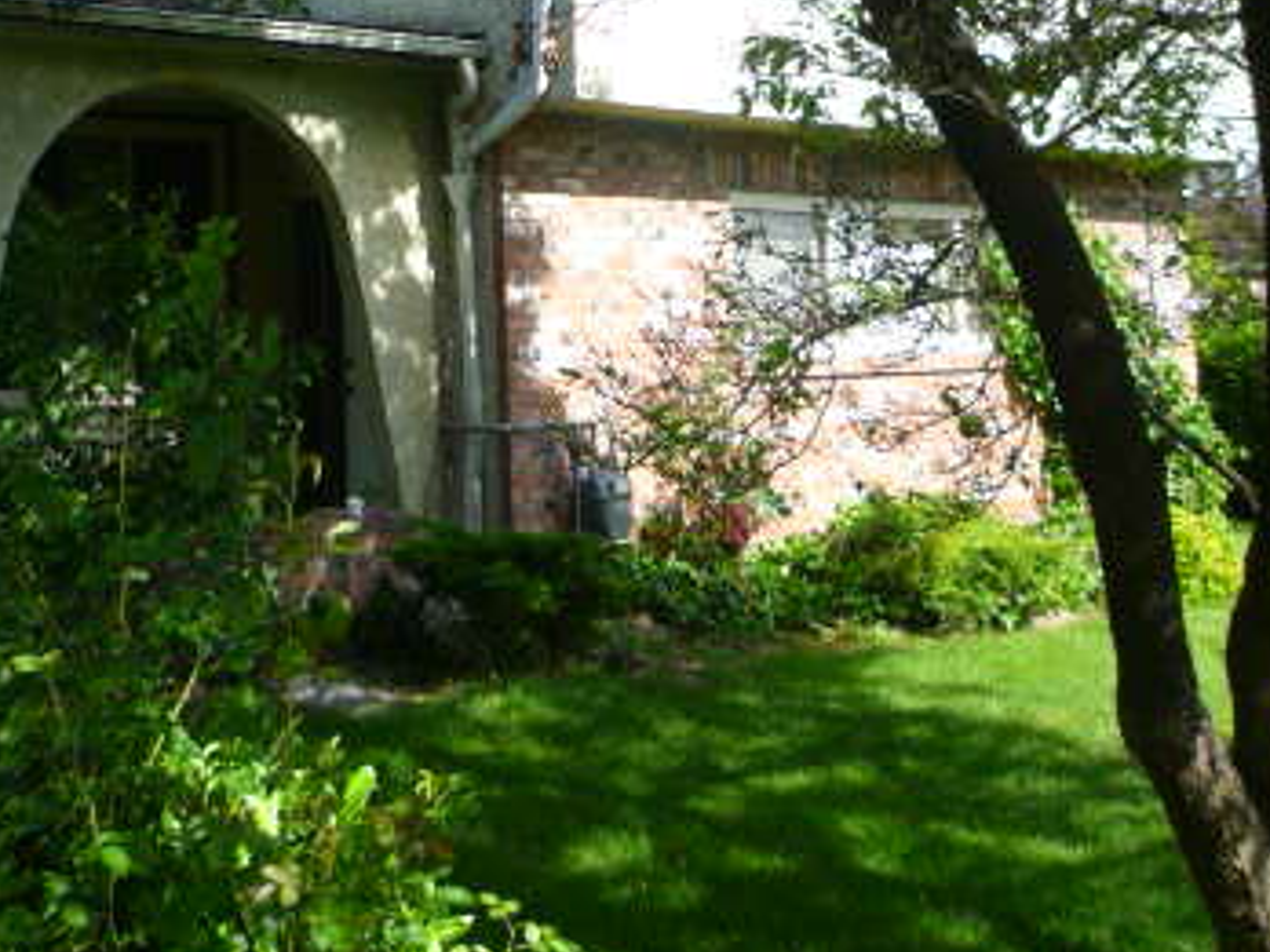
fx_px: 1688
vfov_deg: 30.8
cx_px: 394
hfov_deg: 40.6
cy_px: 212
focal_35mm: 46
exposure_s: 1/400
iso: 100
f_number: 2.8
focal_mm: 4.4
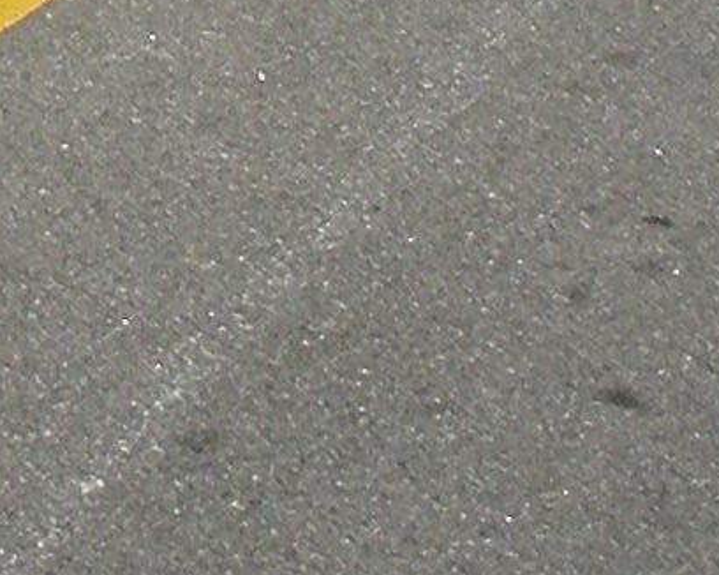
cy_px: -1000
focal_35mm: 256
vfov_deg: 5.7
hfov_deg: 7.5
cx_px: -143
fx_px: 5445
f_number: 5.6
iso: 50
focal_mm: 6.3
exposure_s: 1/444
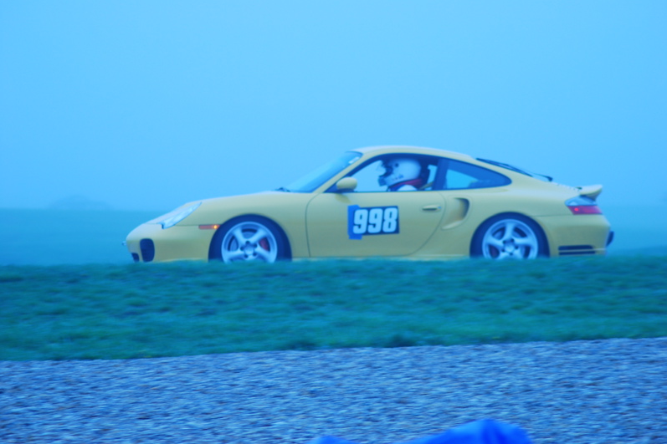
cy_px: 222
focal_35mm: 219
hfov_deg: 9.4
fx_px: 4047
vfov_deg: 6.3
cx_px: 334
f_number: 4.5
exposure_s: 1/320
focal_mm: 145
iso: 200
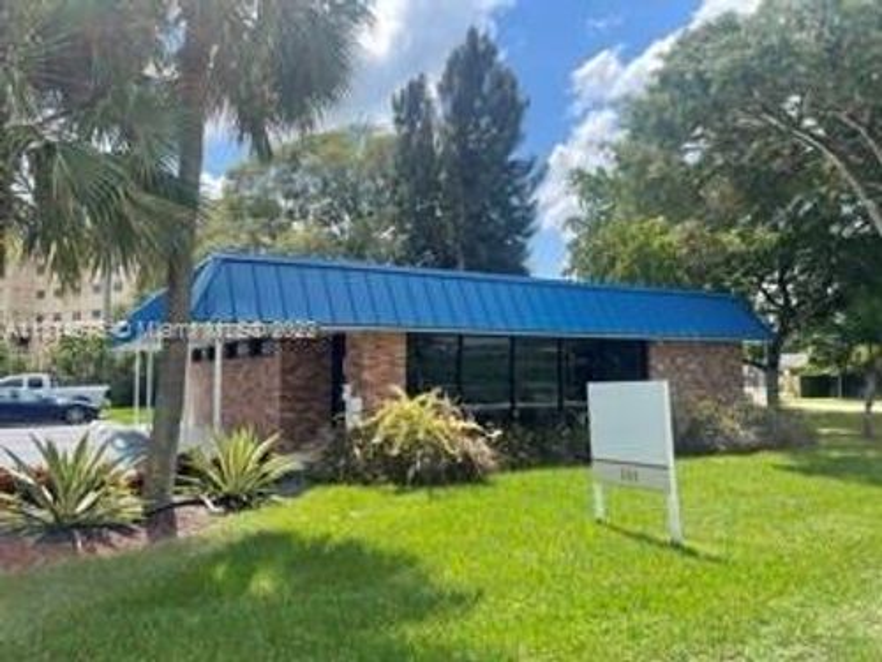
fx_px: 662
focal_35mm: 26
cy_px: 331
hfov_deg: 67.3
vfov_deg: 53.1
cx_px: 441
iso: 32
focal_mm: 5.1
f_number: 1.6
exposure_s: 1/2123
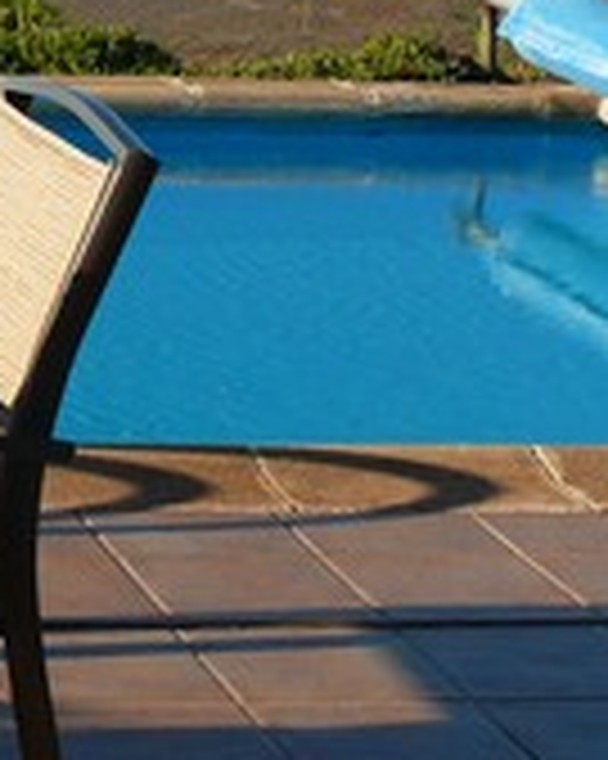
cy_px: 45
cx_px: -793
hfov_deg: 9.2
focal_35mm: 152
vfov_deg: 12.6
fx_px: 3422
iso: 100
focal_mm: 7.4
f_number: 4.5
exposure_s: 1/200
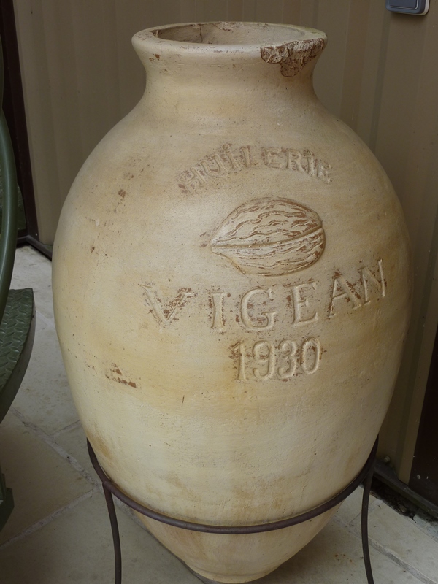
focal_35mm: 40
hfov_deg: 36.0
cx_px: 219
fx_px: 675
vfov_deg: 46.8
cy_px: 292
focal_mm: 6.5
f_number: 3.6
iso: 80
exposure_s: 1/100
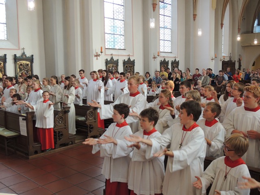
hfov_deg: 52.6
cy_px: 98
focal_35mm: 35
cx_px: 130
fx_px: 263
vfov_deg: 40.7
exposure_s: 1/50
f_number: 3.3
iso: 280
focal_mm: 6.2
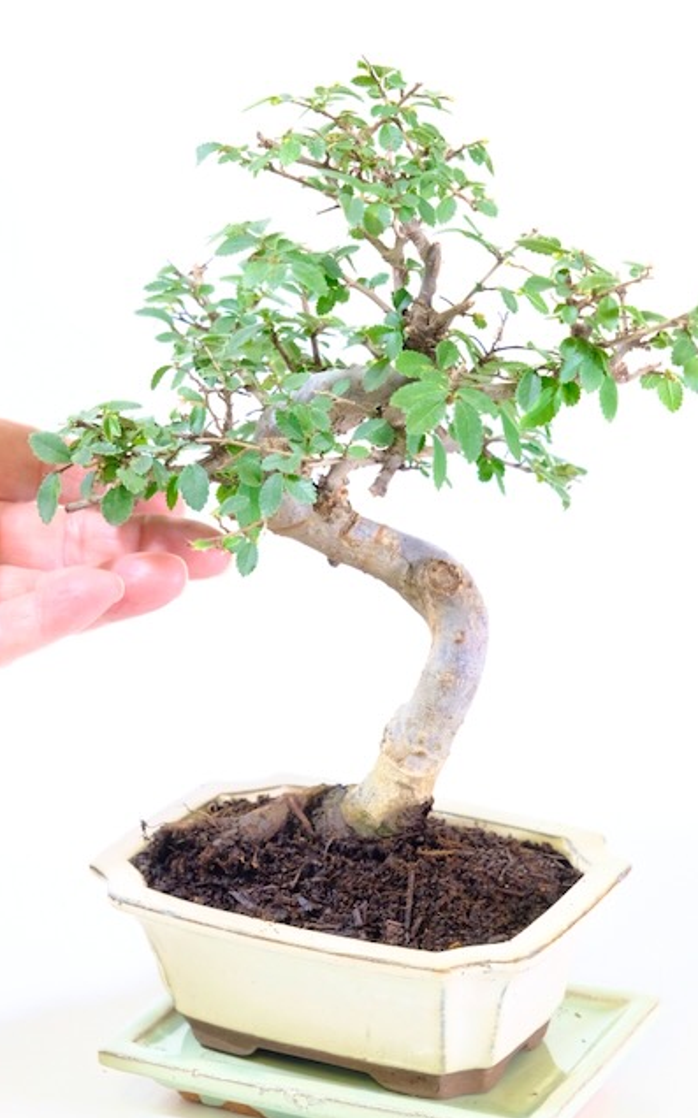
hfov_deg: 11.2
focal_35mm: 117
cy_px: 559
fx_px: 3564
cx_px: 360
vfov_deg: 17.8
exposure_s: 1/30
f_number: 8
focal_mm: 76.3
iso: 2500
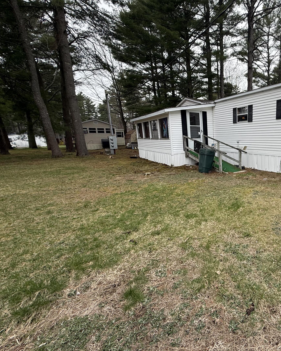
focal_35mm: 19
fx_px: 198
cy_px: 177
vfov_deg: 83.3
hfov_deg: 62.6
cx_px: 238
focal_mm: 2.22
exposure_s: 1/1001
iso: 50
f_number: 2.2
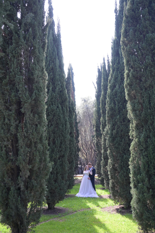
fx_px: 223
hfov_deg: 38.4
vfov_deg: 55.1
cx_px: 78
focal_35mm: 34
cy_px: 116
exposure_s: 1/250
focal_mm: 34.5
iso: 125
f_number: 3.5
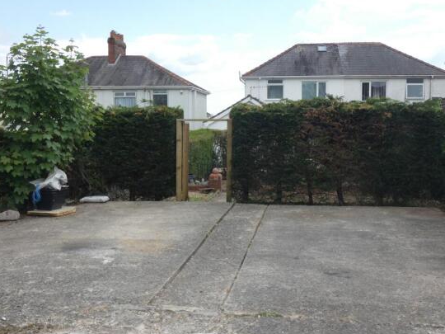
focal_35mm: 41
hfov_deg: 45.8
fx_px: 527
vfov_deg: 35.1
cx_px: 224
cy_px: 160
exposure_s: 1/500
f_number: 3.5
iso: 80
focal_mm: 6.8
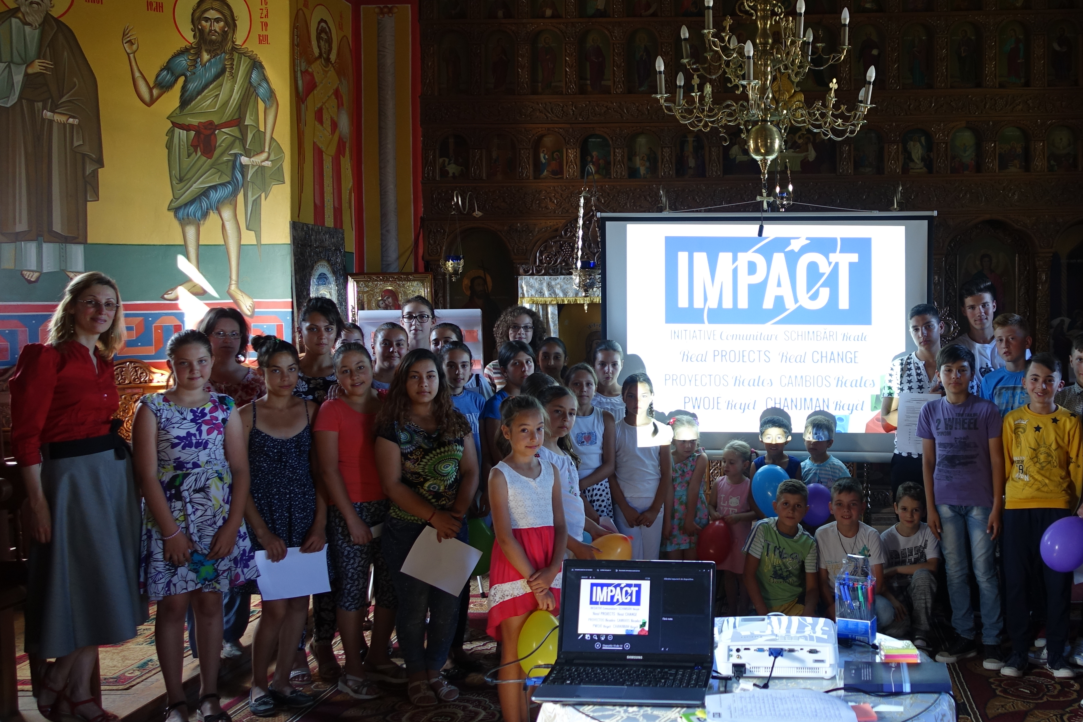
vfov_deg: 37.8
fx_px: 1053
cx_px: 726
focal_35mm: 35
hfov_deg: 53.3
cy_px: 339
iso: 125
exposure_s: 1/30
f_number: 2
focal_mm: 8.8
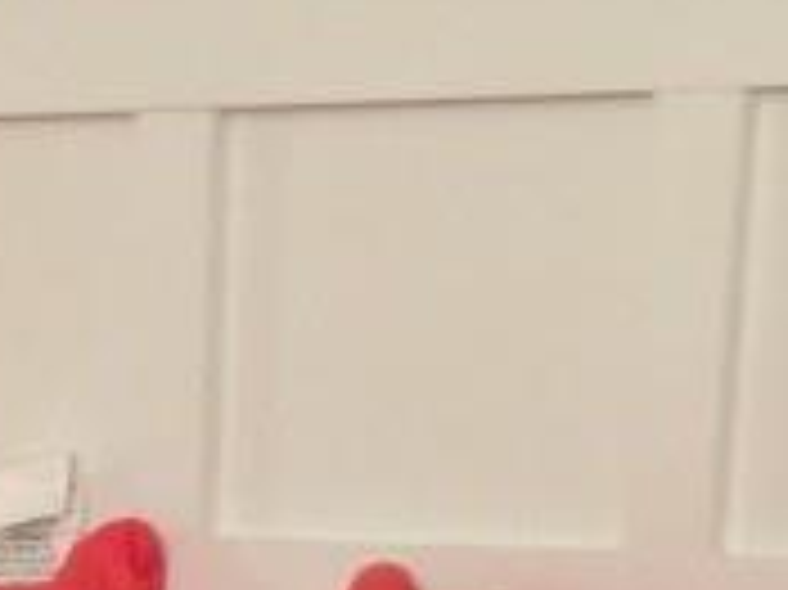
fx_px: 3867
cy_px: 1482
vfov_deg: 8.0
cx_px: -428
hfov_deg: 11.1
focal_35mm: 170
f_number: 2.2
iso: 80
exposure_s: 1/4
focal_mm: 4.15
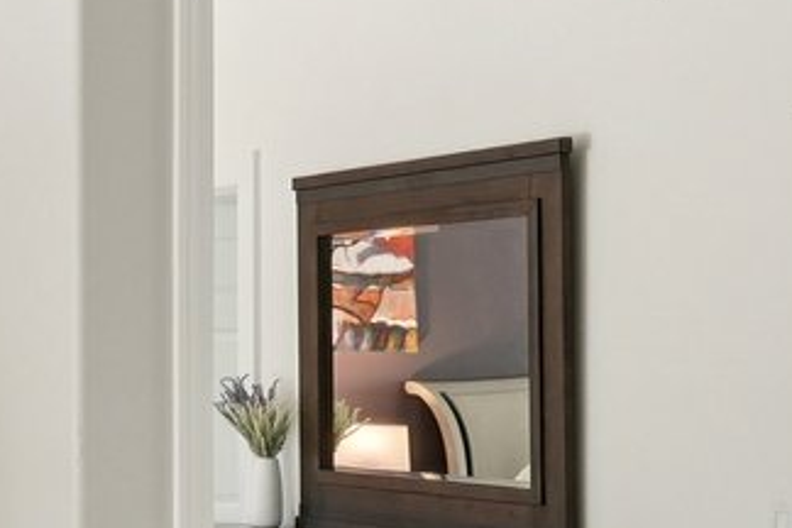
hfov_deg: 14.4
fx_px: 2222
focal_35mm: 101
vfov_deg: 13.5
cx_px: -1051
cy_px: 341
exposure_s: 1/20
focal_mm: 16
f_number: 8
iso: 400
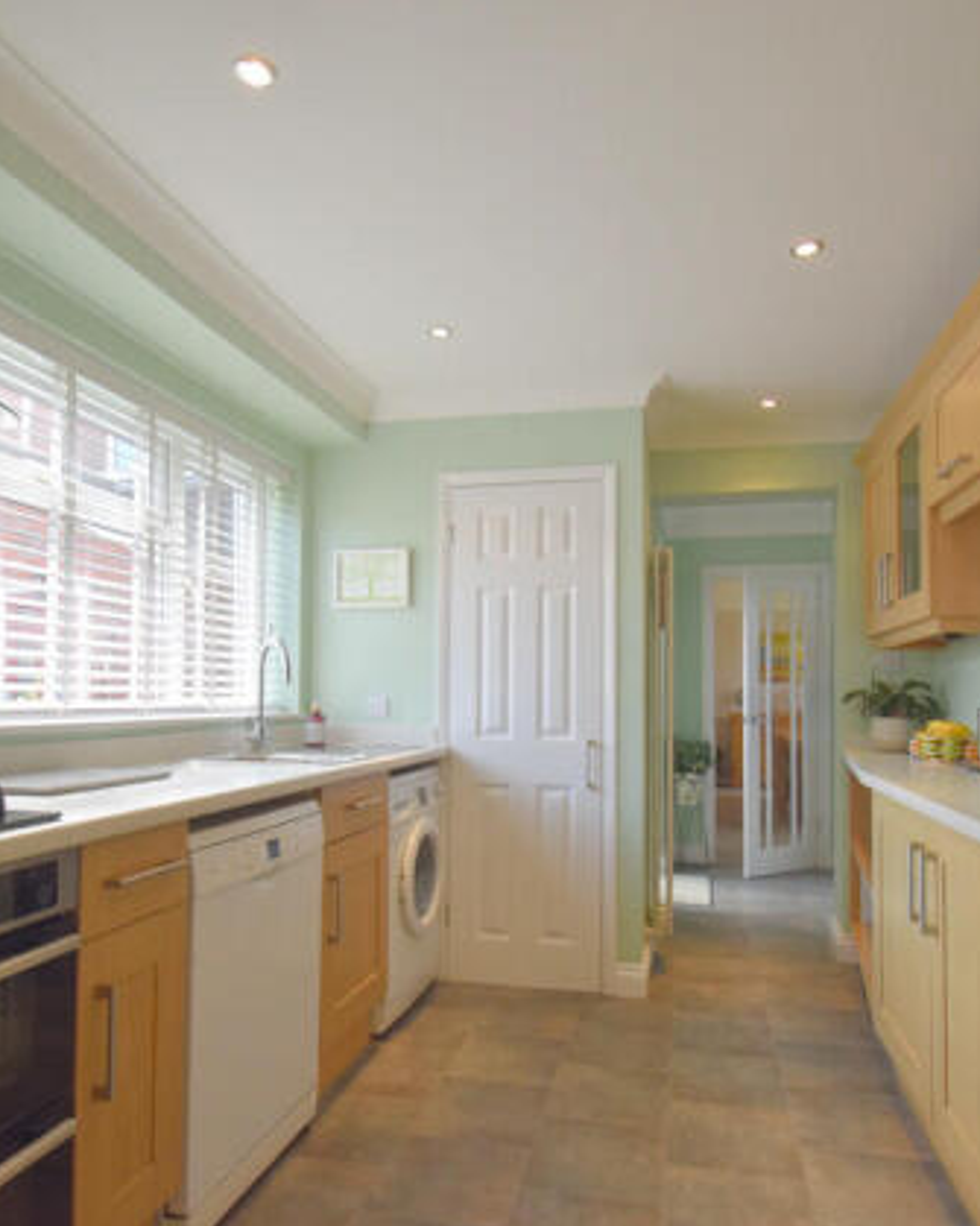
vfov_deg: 75.0
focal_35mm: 22
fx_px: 798
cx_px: 531
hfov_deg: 63.0
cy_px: 631
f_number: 5
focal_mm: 10
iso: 250
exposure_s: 1/200
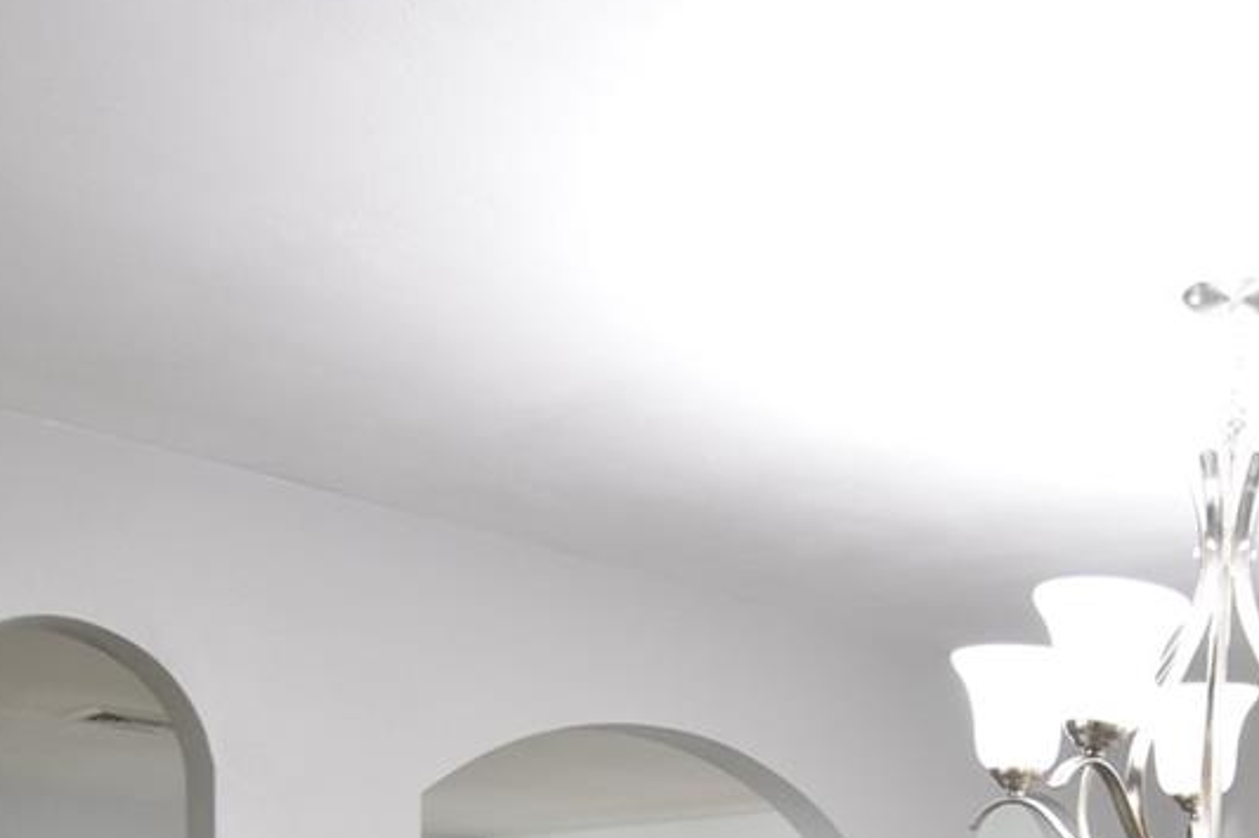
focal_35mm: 45
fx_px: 1573
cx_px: 1061
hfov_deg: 41.2
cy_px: 1147
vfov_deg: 25.0
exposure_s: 1/60
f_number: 3.5
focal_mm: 10
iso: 800
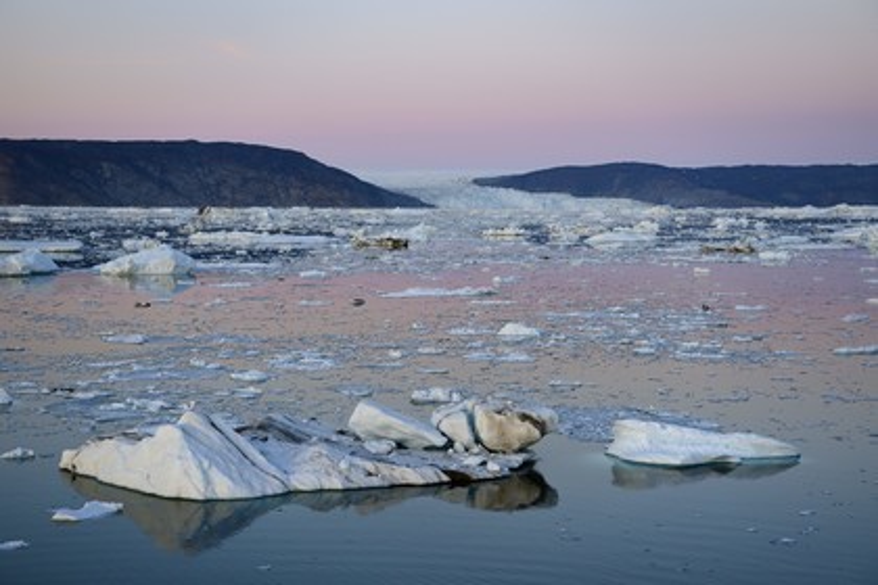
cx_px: 439
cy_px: 292
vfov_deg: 20.9
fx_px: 1585
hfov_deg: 31.0
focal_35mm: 65
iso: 400
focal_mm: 65
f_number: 5
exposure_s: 1/200
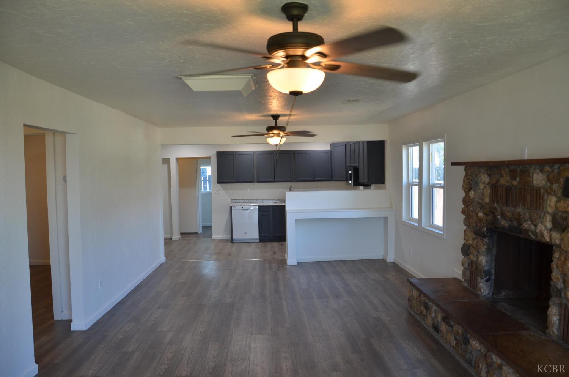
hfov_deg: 67.5
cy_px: 188
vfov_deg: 47.7
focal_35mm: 27
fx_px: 426
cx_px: 284
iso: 400
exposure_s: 1/80
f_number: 4.5
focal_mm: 18
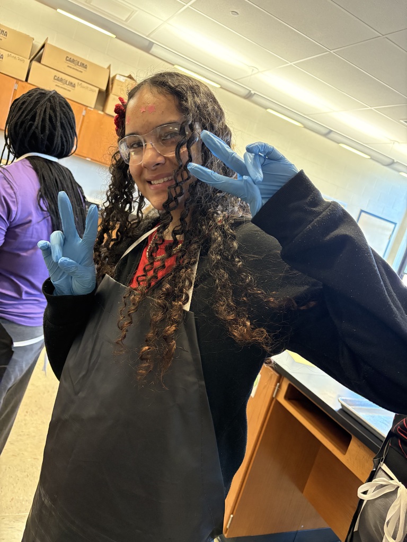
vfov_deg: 67.3
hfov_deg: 53.1
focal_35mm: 26
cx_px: 204
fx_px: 408
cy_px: 271
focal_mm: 5.96
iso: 400
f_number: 1.6
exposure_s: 1/60
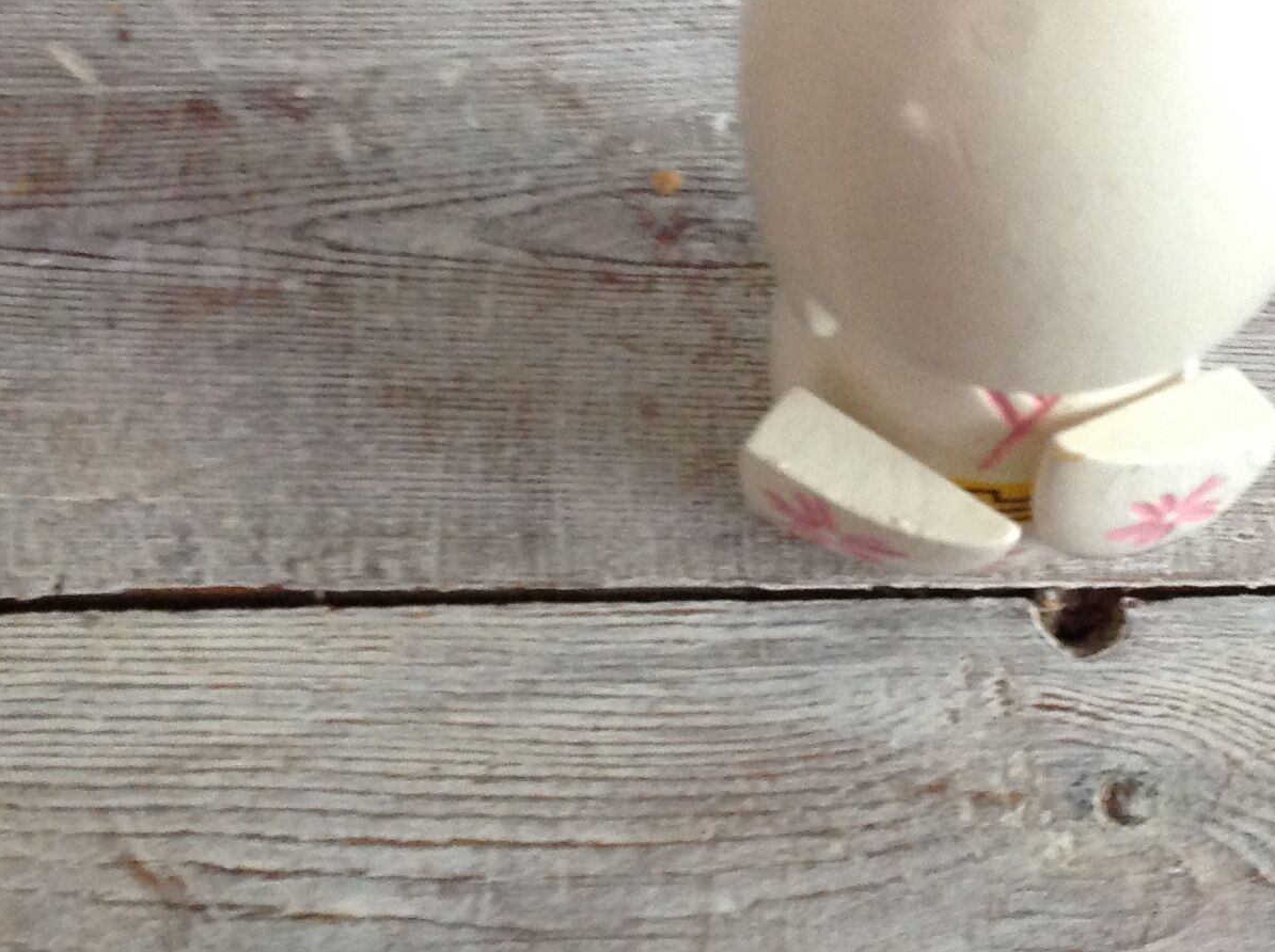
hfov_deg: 25.5
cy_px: 381
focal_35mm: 76
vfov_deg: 19.3
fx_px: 2795
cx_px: 869
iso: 200
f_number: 2.4
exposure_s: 1/15
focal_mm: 4.28
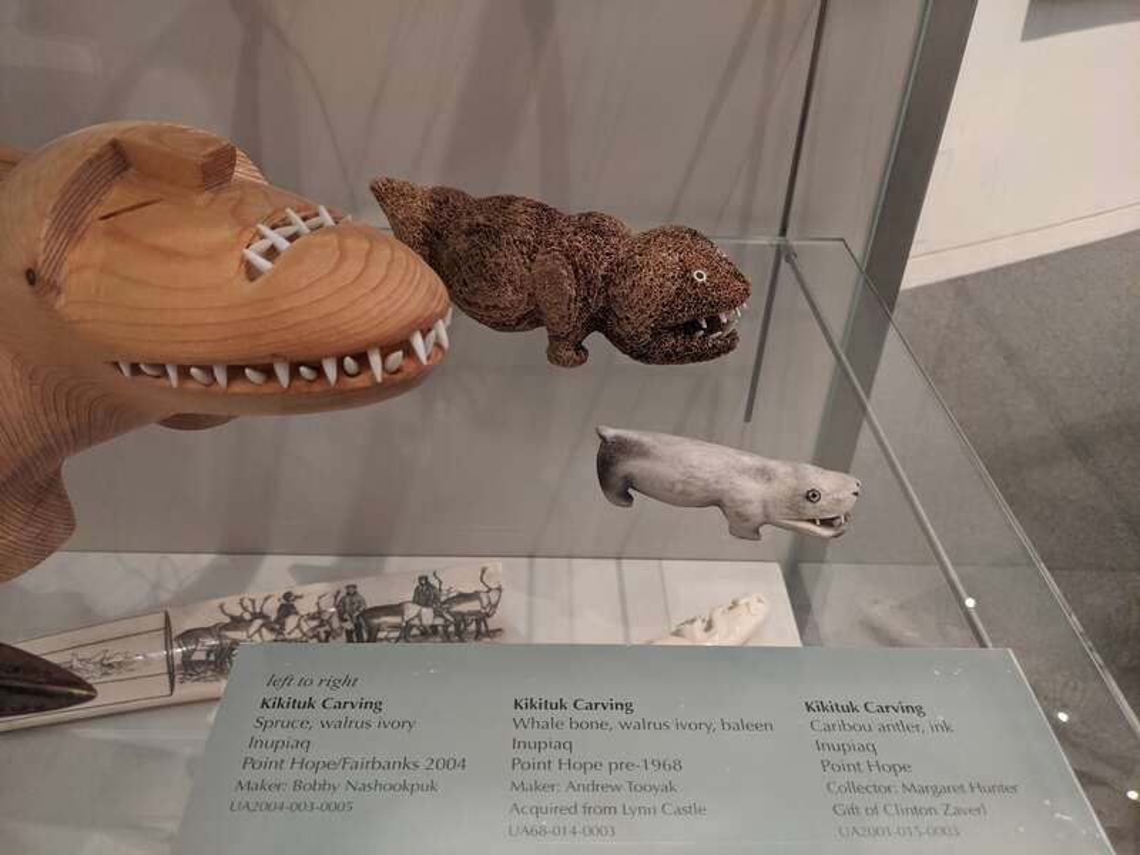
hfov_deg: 65.3
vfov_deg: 51.4
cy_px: 428
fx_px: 889
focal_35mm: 27
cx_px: 570
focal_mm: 4.44
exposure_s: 1/24
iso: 599
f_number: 1.8
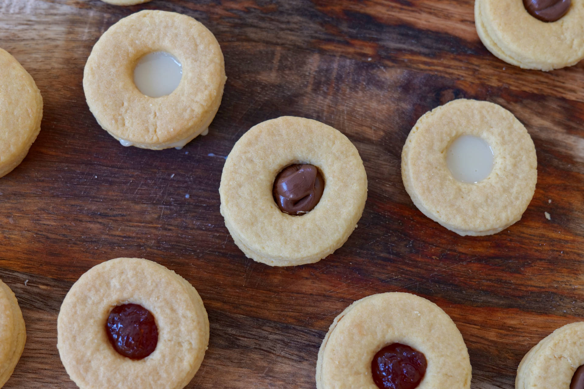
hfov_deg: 39.6
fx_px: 811
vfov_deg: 27.0
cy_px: 194
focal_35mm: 50
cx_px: 292
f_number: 6.3
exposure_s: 1/80
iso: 1250
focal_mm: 50
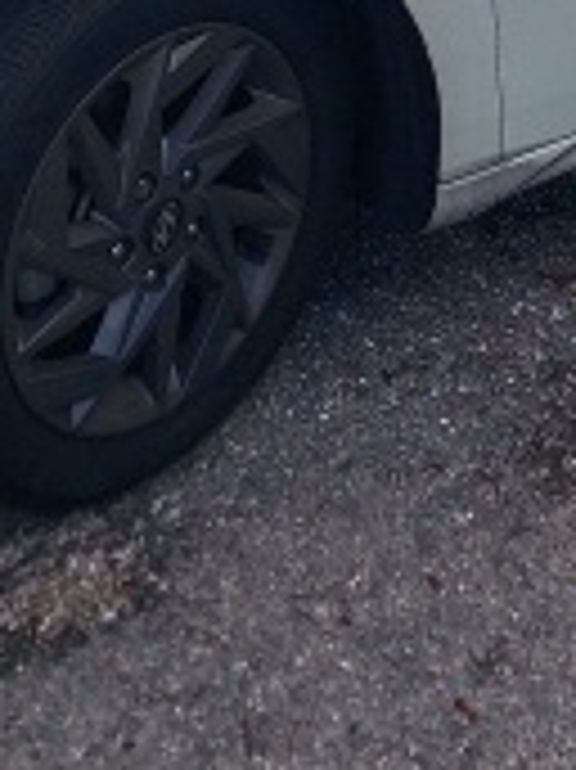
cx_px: 351
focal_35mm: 90
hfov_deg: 16.4
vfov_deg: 20.1
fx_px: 1999
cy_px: -207
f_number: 1.8
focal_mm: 5.23
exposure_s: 1/1073
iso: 50
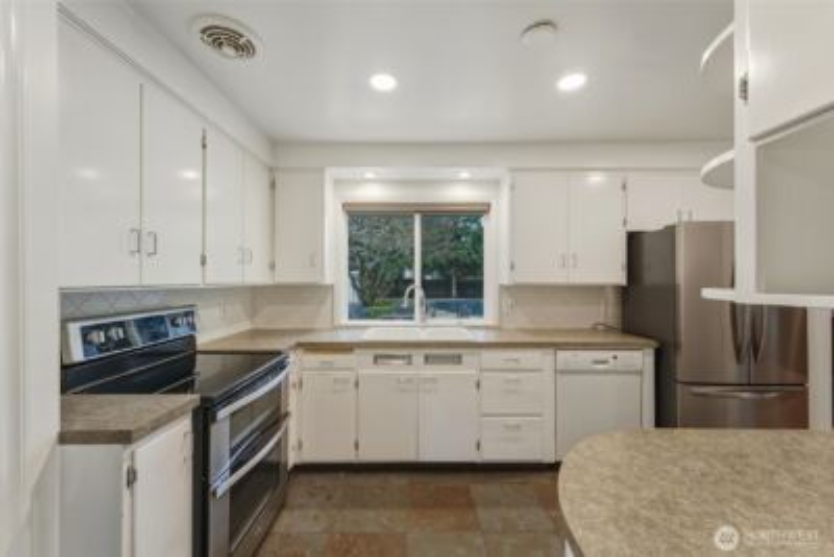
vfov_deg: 81.3
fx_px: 324
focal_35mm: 14
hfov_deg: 104.2
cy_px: 278
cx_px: 417
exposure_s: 1/125
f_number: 9
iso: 400
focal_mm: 14
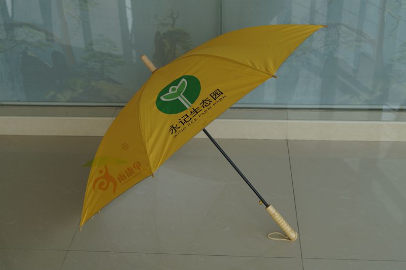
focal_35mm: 45
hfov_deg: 43.6
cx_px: 203
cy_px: 135
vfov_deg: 29.8
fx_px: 507
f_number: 5.6
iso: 100
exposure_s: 1/100
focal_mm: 30
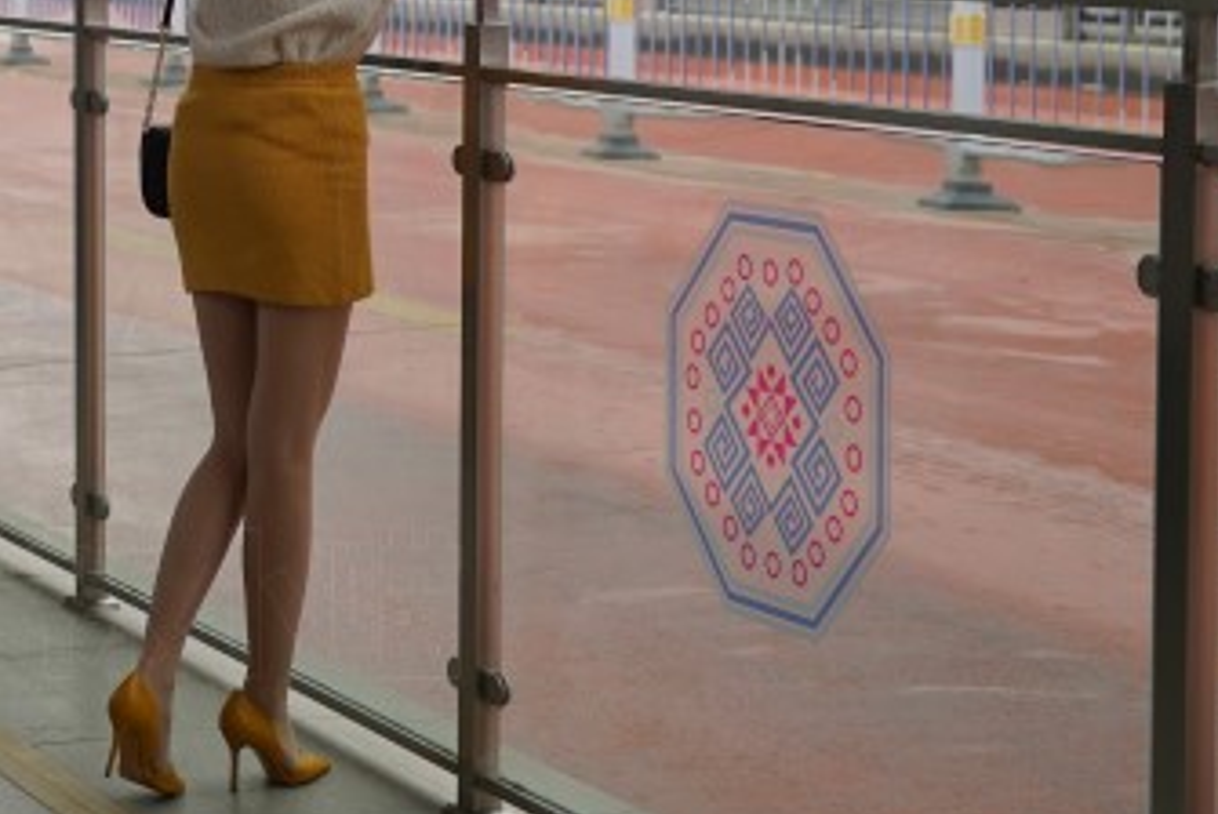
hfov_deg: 19.3
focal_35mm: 99
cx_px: -265
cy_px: 36
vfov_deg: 13.7
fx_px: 3352
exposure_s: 1/100
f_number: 4.5
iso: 100
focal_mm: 39
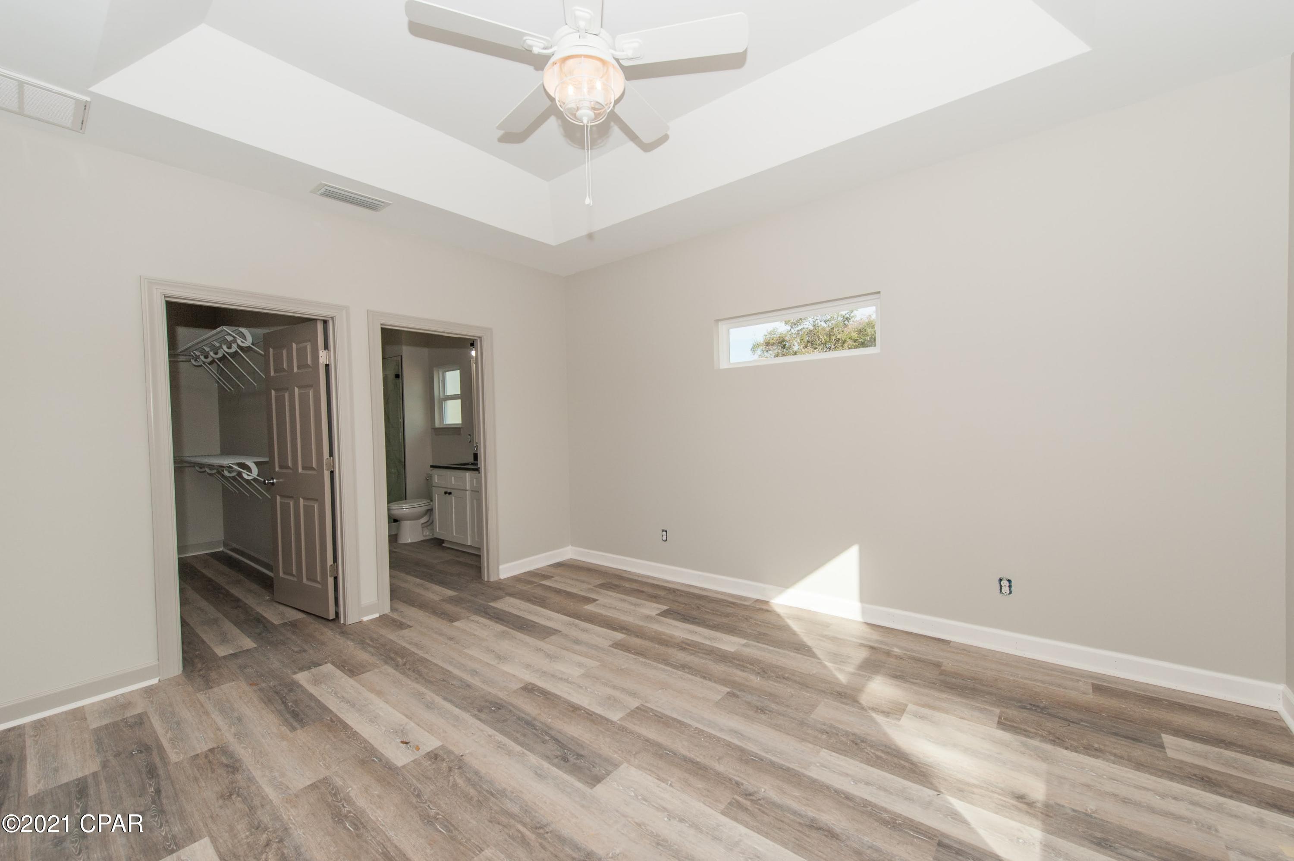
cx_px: 647
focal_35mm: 14
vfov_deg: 81.1
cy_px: 430
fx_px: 503
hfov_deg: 104.3
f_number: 9
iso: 250
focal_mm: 14
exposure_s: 1/250
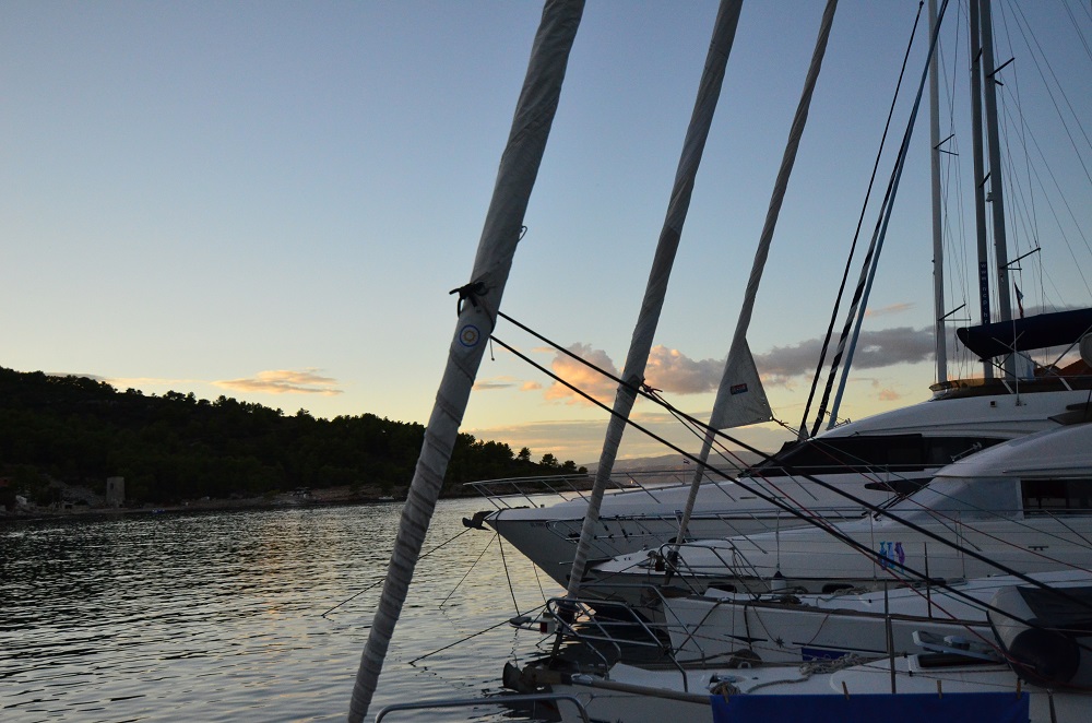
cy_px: 362
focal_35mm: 36
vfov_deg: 36.7
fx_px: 1090
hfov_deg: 53.2
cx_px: 546
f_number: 4.5
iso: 2000
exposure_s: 1/5000
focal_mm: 24
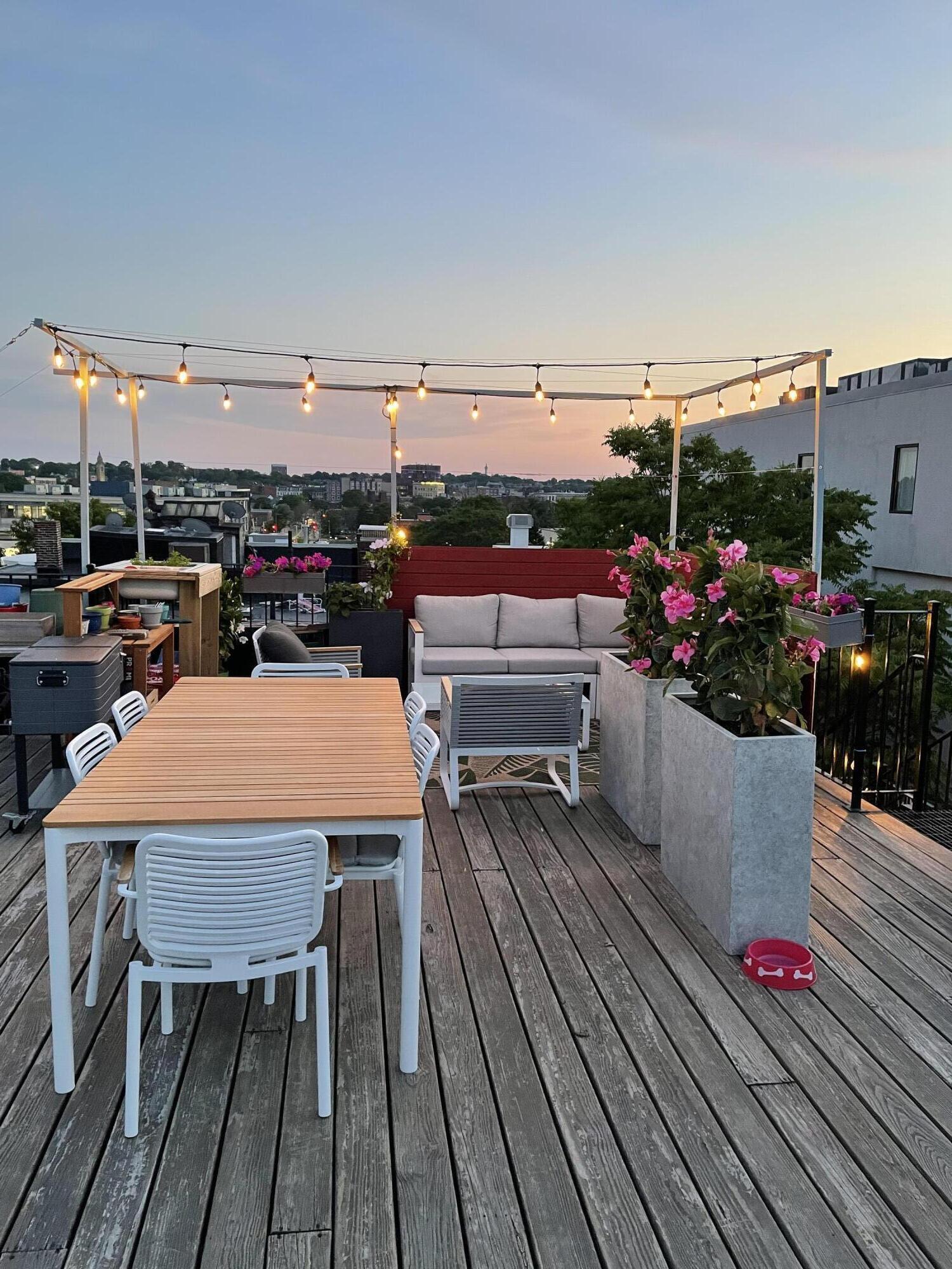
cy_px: 634
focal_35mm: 26
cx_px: 476
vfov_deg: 67.3
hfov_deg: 53.1
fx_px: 953
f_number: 1.6
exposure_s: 1/60
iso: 200
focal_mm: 4.2
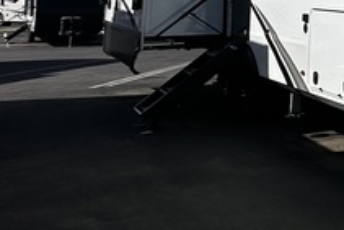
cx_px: 587
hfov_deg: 21.4
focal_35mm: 69
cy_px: -46
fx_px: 660
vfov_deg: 18.7
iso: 50
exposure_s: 1/5051
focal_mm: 2.22
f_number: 2.2
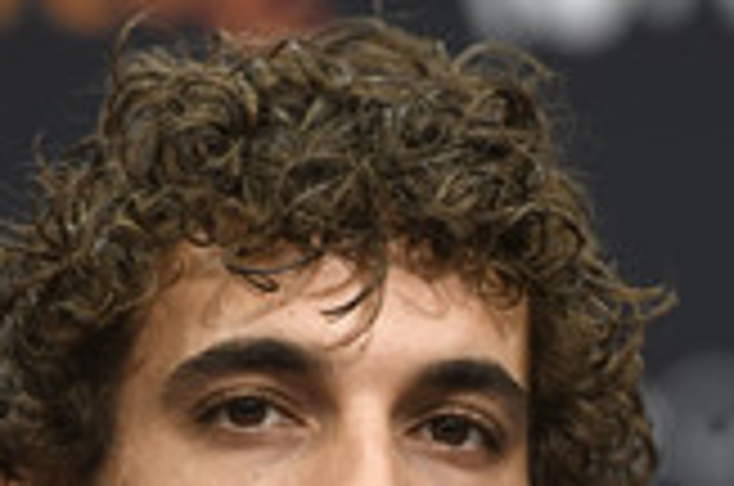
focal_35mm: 553
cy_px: 630
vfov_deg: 2.5
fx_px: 11253
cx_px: 615
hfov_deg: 3.7
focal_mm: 200
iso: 1250
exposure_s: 1/250
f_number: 3.5
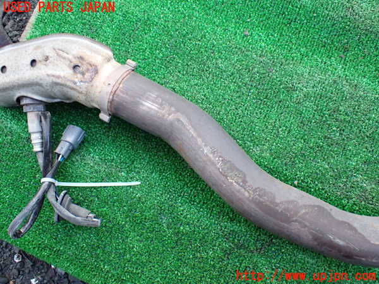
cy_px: 142
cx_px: 190
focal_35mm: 30
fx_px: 328
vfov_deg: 46.8
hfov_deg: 60.0
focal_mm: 5.4
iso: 800
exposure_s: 1/100
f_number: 2.3
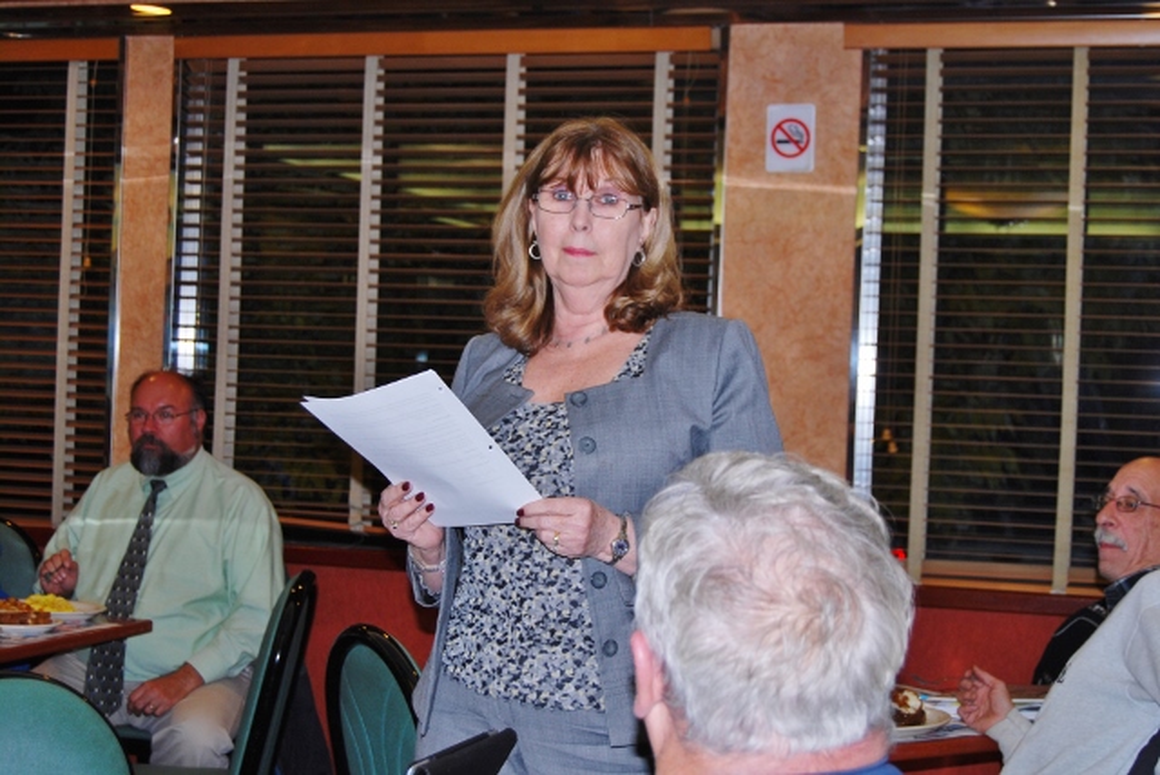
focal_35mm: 63
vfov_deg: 21.6
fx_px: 2032
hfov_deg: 31.9
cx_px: 580
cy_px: 388
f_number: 5.3
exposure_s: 1/60
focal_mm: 42
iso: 200
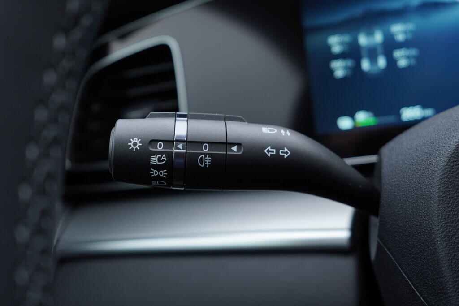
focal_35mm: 36
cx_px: 230
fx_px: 459
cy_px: 153
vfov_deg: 36.9
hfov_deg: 53.1
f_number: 3.2
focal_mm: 24
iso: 125
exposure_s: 1/50
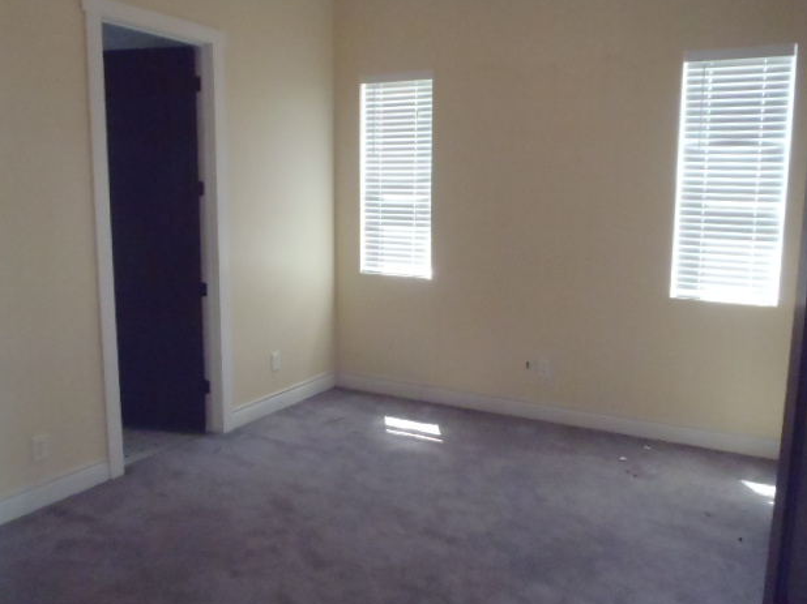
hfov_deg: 61.7
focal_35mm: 29
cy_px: 297
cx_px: 407
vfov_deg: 48.2
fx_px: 676
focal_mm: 5
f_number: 3.9
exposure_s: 1/60
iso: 800
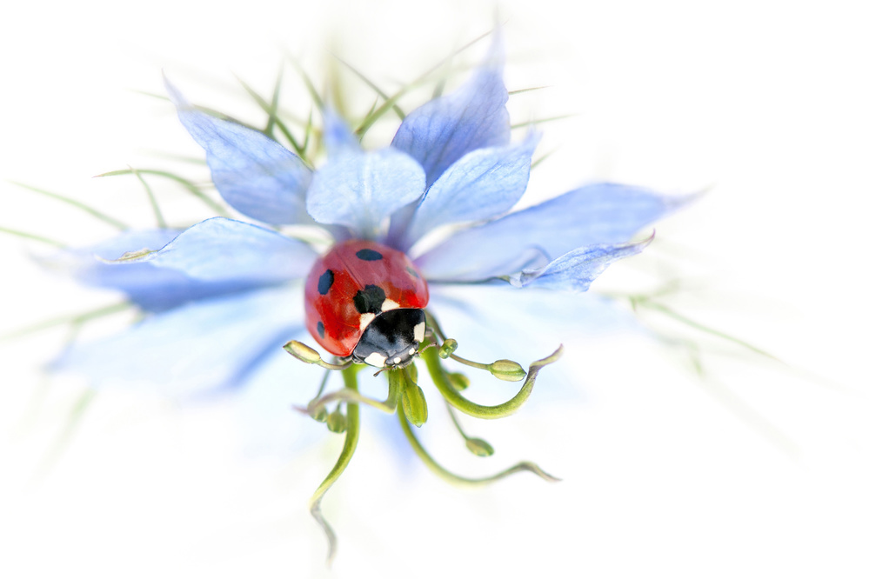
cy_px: 290
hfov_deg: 13.0
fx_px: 3802
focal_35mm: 158
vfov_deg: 8.7
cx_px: 434
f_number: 5.6
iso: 100
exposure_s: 1/200
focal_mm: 105
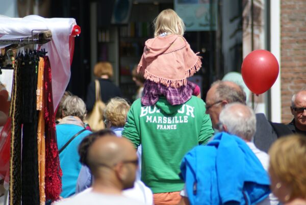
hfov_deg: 4.6
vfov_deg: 3.1
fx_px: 3831
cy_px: 102
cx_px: 153
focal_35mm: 450
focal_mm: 300
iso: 100
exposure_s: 1/500
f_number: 5.6
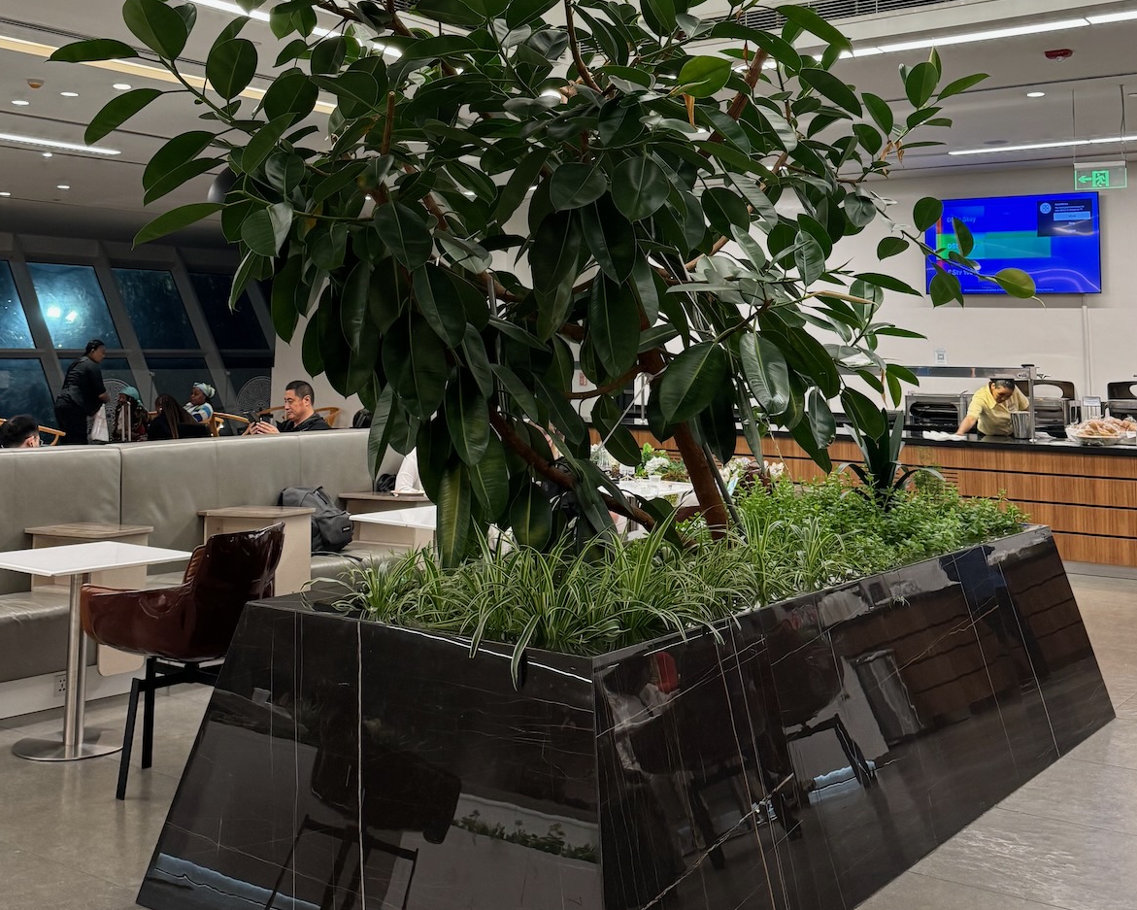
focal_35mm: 40
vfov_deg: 36.1
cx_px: 575
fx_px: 1346
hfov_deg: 45.8
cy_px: 185
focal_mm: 6.86
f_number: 1.78
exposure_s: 1/100
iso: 160
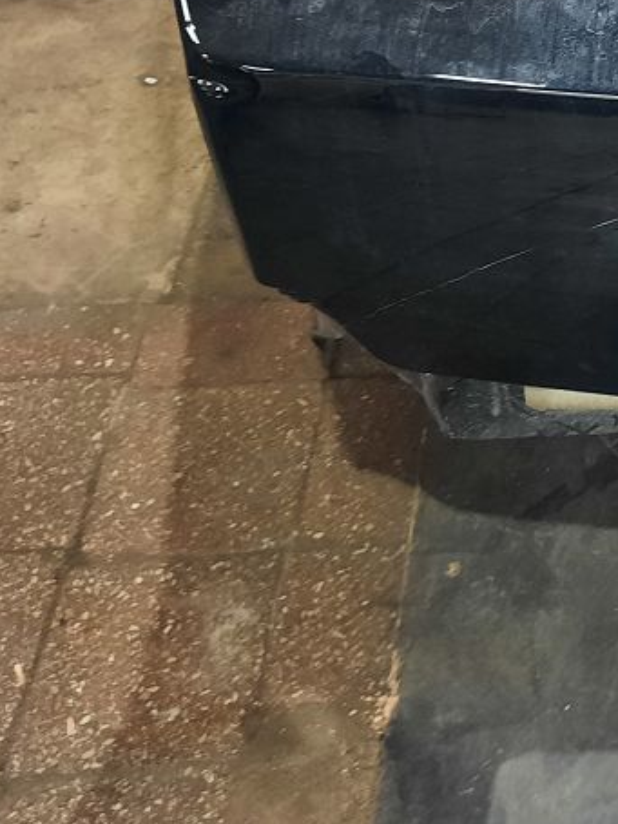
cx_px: 955
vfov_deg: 28.2
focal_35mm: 66
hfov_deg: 19.2
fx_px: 1572
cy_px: 63
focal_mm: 4.6
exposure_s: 1/33
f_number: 2
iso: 320
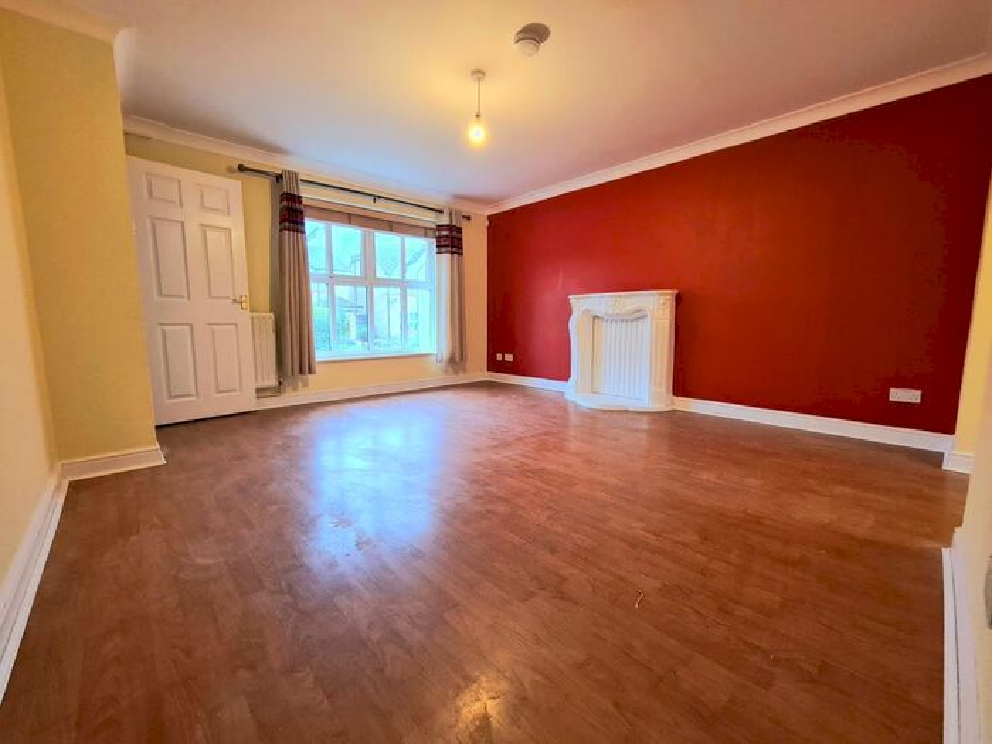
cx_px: 496
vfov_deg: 89.9
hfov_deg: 106.2
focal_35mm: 13
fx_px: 373
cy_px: 372
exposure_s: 1/50
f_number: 2.2
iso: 400
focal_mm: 2.22
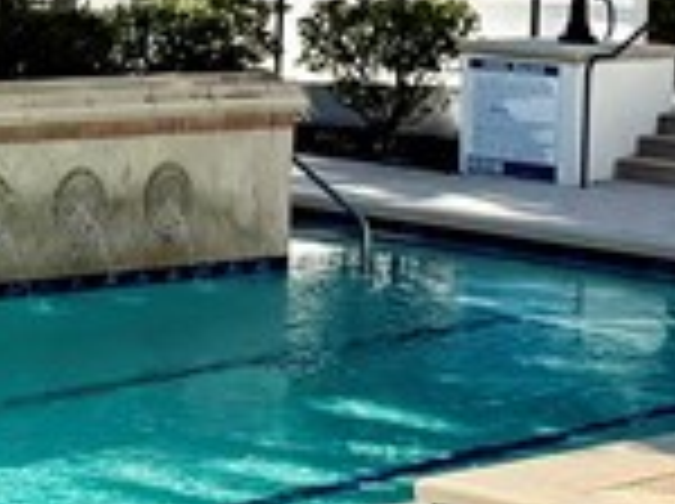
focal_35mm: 164
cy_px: -144
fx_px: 3193
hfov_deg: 11.1
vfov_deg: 8.9
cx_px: -639
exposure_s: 1/4975
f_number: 1.78
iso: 80
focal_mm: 6.76
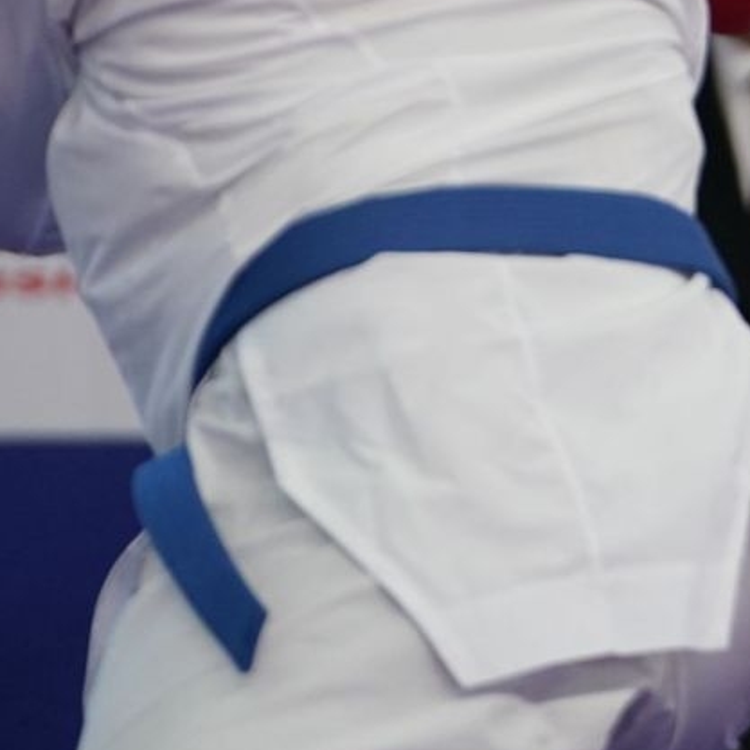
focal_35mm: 701
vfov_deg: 2.5
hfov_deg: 2.5
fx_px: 17183
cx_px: 957
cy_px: -245
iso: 2000
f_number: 2.8
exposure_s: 1/1000
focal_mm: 191
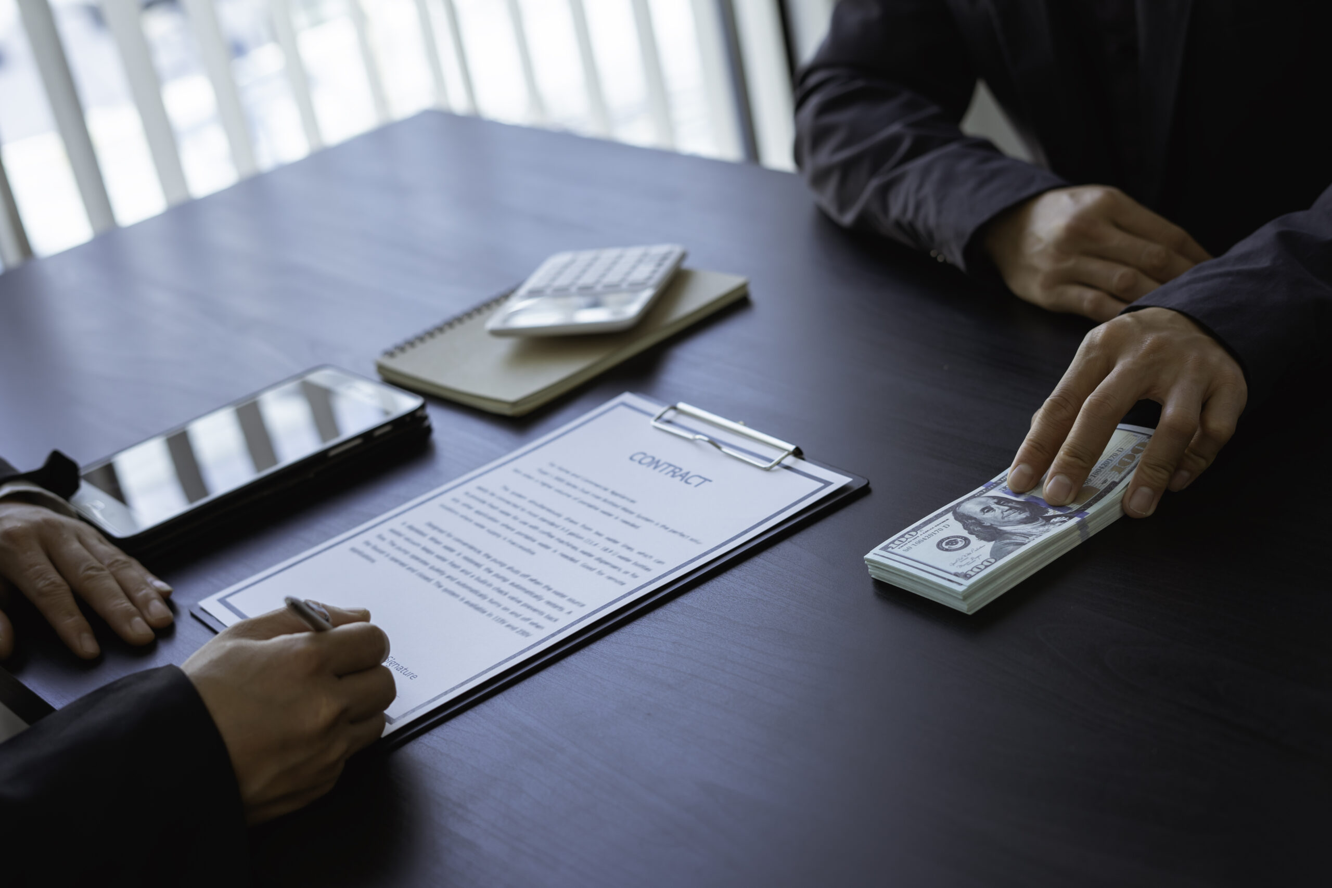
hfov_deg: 39.6
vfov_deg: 27.0
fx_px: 1850
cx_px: 666
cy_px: 444
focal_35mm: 50
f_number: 3.2
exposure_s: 1/250
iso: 200
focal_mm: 50
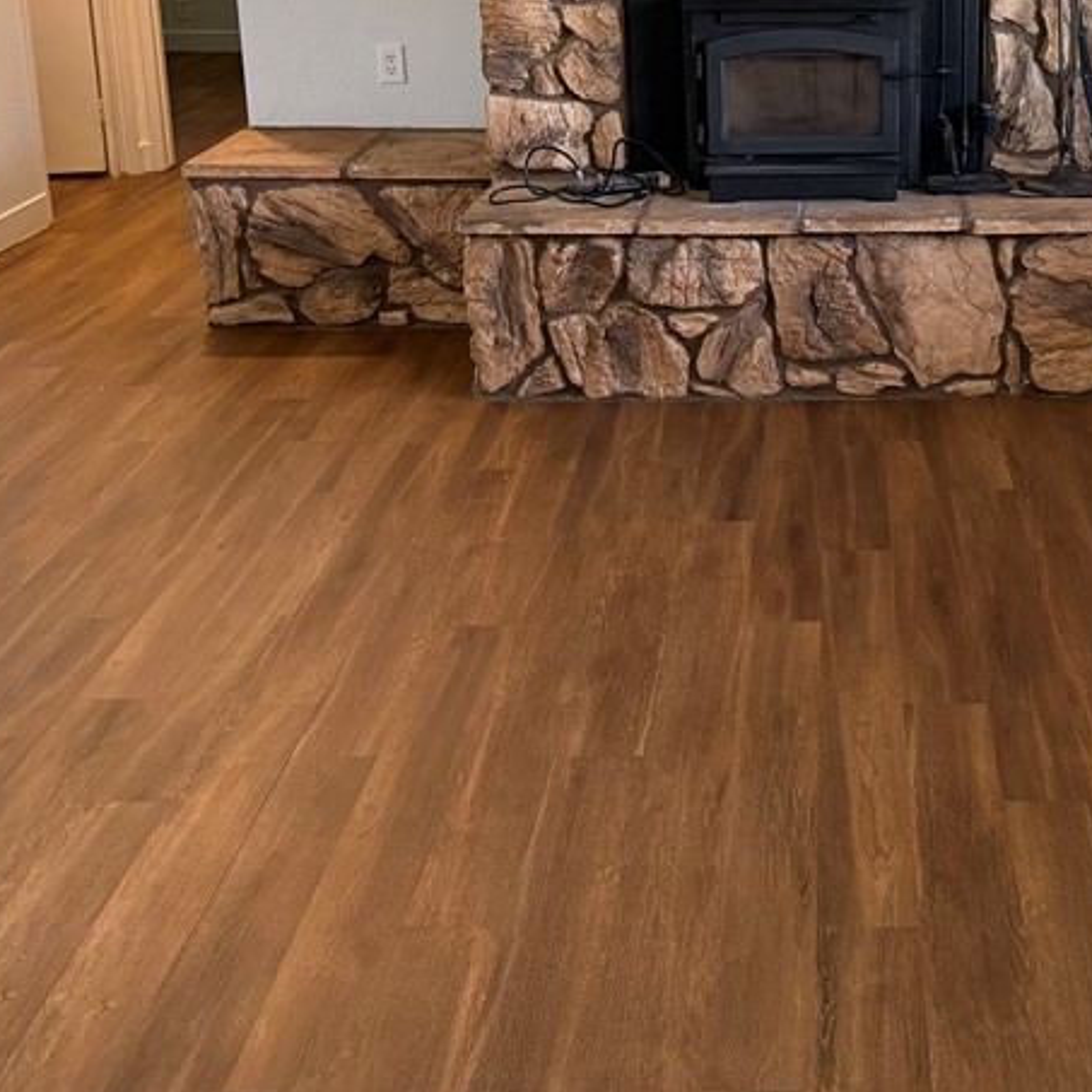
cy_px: 190
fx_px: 1713
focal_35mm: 48
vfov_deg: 34.1
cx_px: 817
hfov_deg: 34.6
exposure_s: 1/120
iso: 400
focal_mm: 6.76
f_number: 1.78
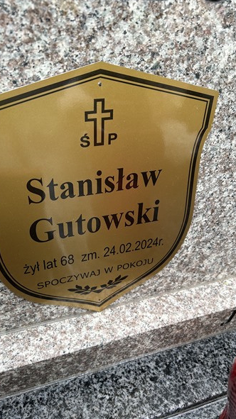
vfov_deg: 66.1
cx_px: 117
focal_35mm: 29
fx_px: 323
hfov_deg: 40.1
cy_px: 213
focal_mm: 5.7
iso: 40
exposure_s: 1/173
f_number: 1.5
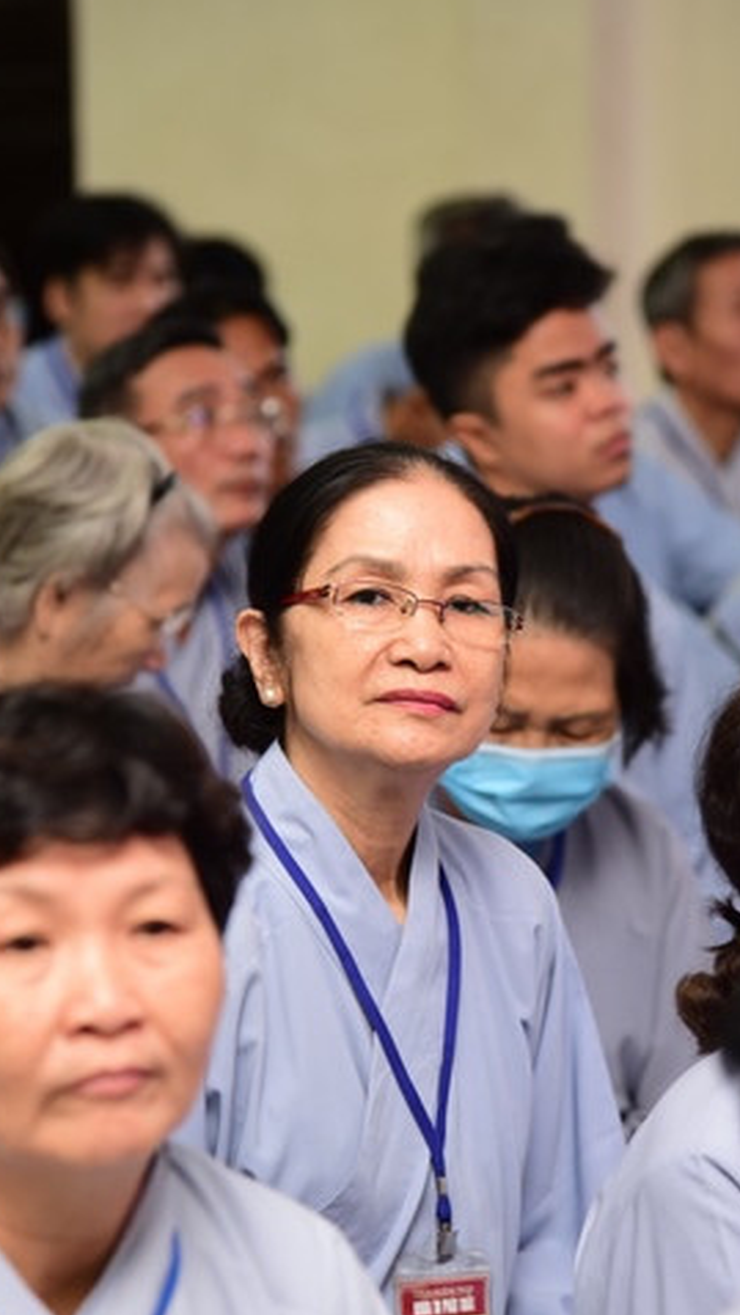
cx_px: 426
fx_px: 5963
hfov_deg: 7.1
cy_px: 630
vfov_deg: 12.6
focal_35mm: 171
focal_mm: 120
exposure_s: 1/50
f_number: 4
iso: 800
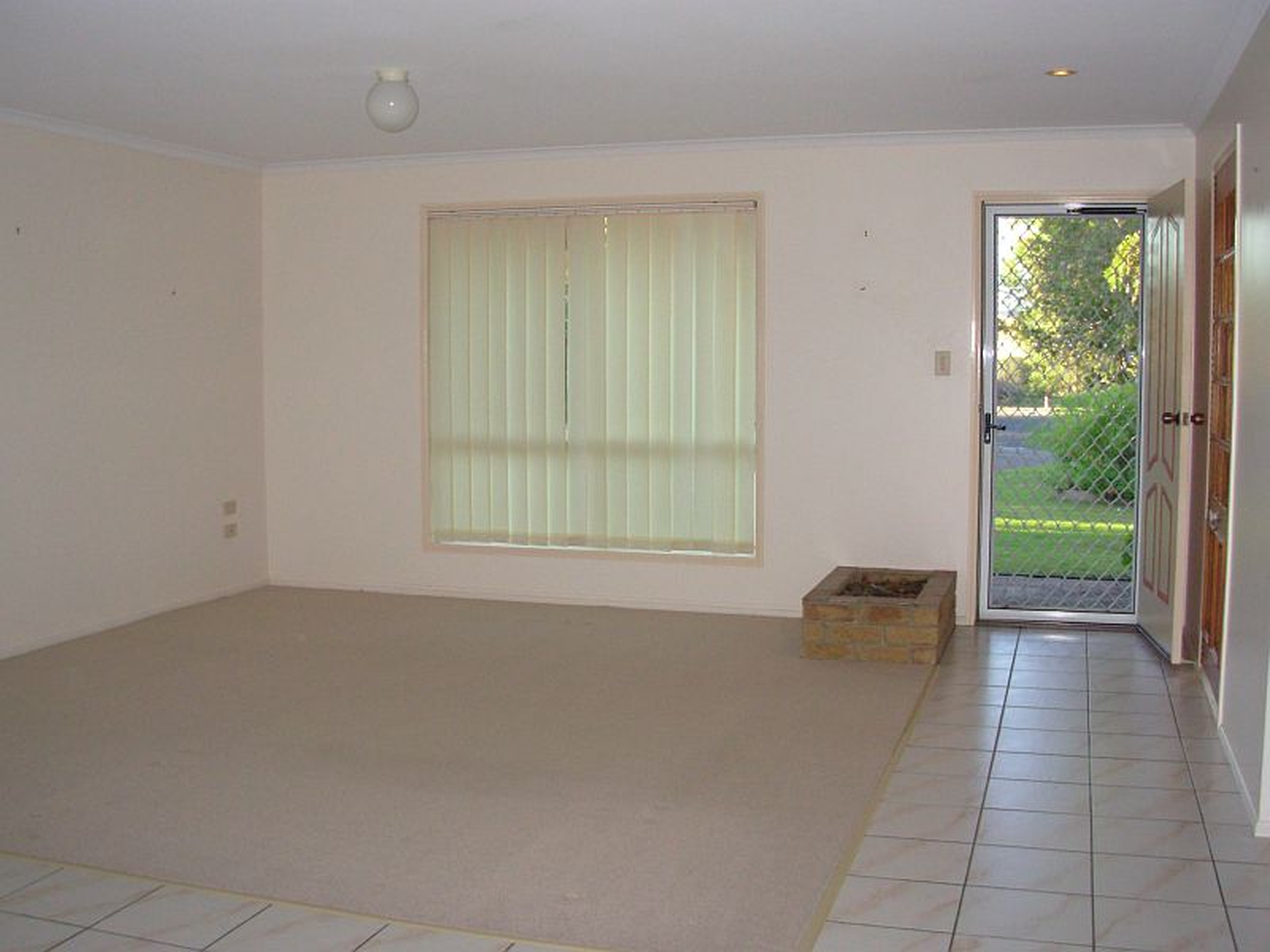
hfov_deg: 49.0
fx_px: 1394
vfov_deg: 37.7
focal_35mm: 38
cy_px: 476
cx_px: 635
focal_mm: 6.3
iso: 126
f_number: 2.9
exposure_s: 1/80.6
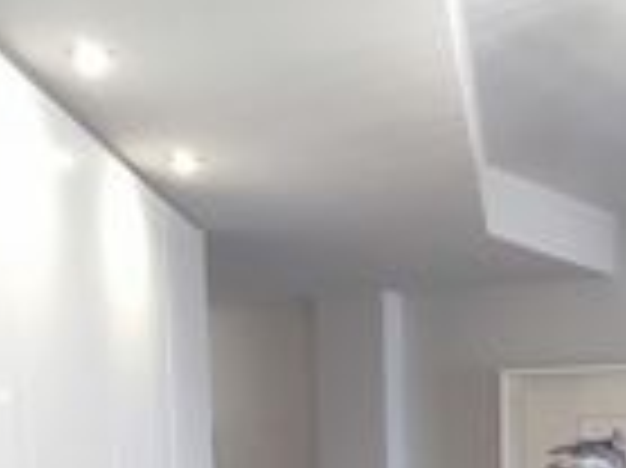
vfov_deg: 16.3
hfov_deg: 23.4
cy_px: 736
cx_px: 579
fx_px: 1464
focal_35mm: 81
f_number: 2.2
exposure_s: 1/50
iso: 162
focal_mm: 1.65
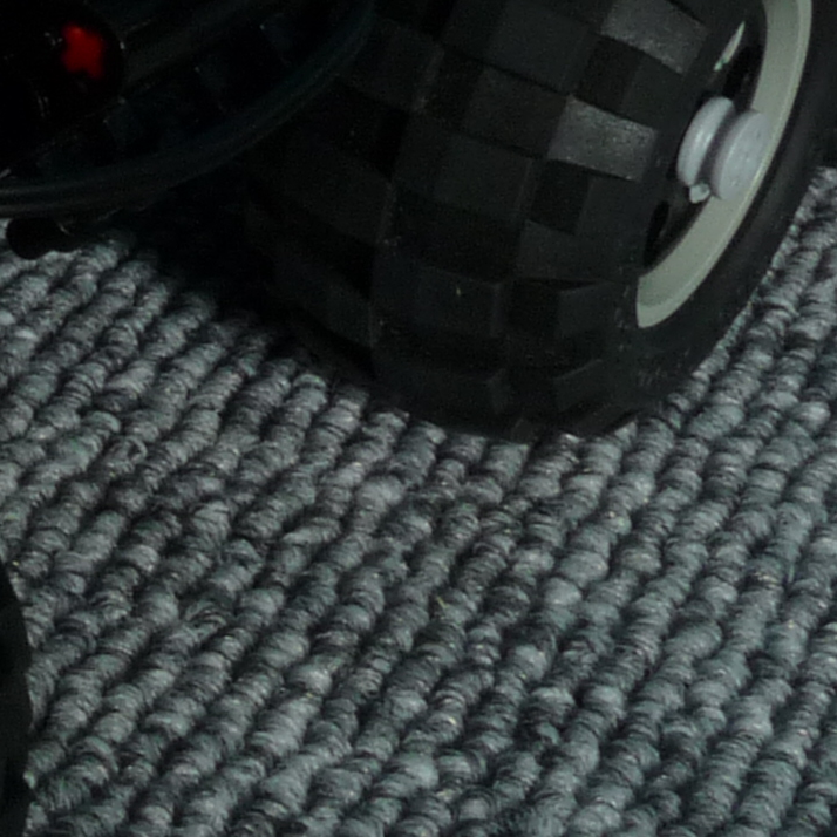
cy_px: -86
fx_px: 3830
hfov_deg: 11.2
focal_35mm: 140
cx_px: -912
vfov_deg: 12.3
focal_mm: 5.5
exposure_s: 8
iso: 100
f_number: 8
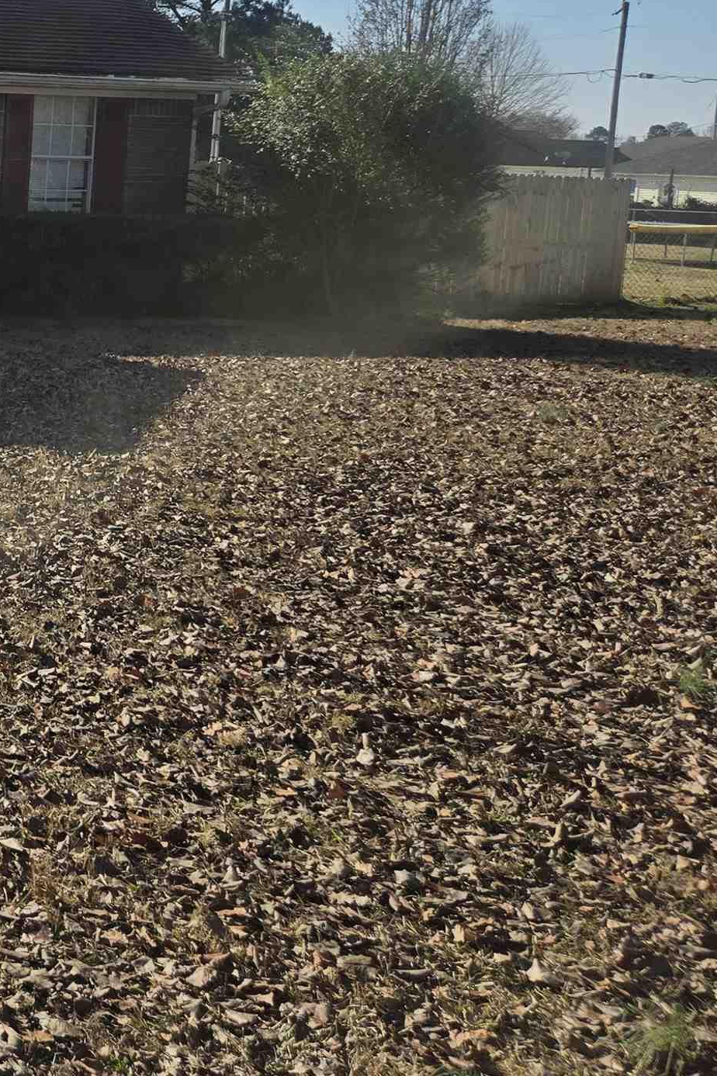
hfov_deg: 20.8
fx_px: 1584
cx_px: -425
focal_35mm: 53
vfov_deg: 36.9
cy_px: 307
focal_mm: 5.4
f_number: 1.8
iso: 25
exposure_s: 1/4273
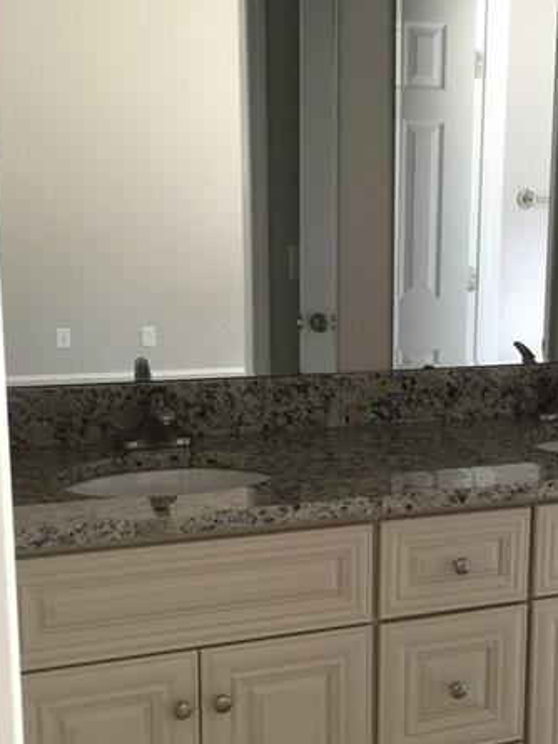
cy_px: 400
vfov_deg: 38.2
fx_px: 1074
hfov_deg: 28.4
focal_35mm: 50
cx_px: 458
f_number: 2.2
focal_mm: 4.15
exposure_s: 1/15
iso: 80
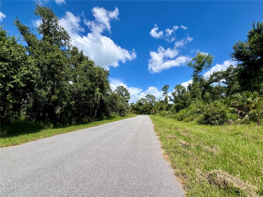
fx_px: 99
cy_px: 98
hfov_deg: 106.2
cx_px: 132
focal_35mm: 13
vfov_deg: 89.9
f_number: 1.8
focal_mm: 1.57
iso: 32
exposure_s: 1/2016
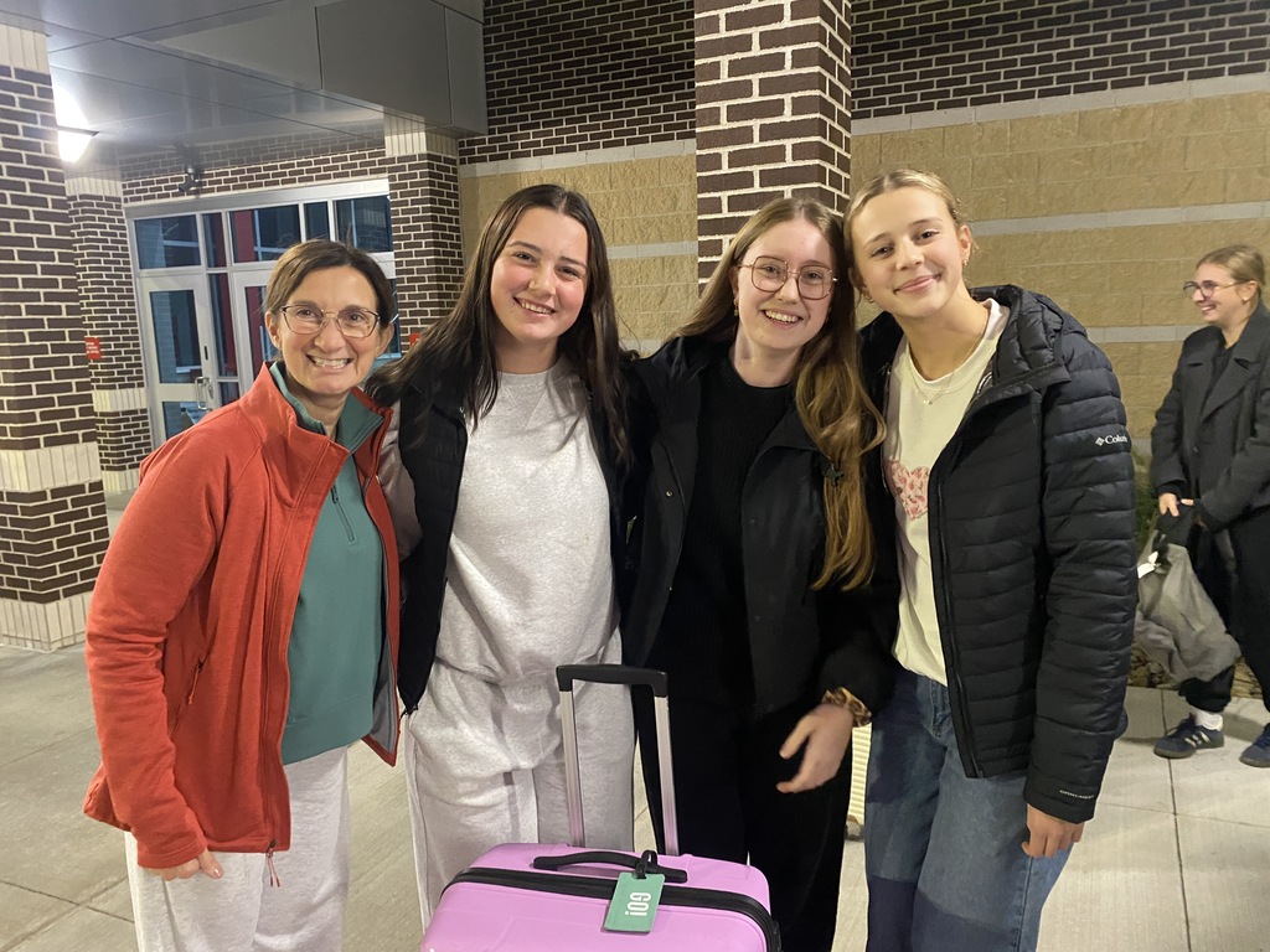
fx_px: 954
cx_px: 635
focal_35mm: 26
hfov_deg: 67.3
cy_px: 476
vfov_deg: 53.1
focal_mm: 4.25
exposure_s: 1/40
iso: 400
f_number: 1.8
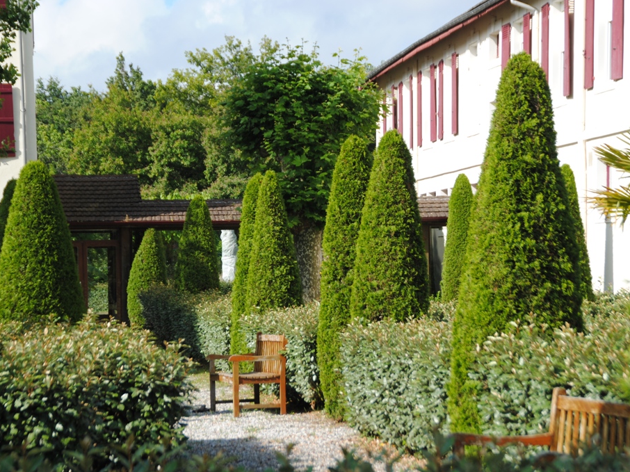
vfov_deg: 13.3
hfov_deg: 17.7
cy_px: 235
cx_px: 308
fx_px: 2020
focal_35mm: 111
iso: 100
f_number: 8
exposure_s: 1/200
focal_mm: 68
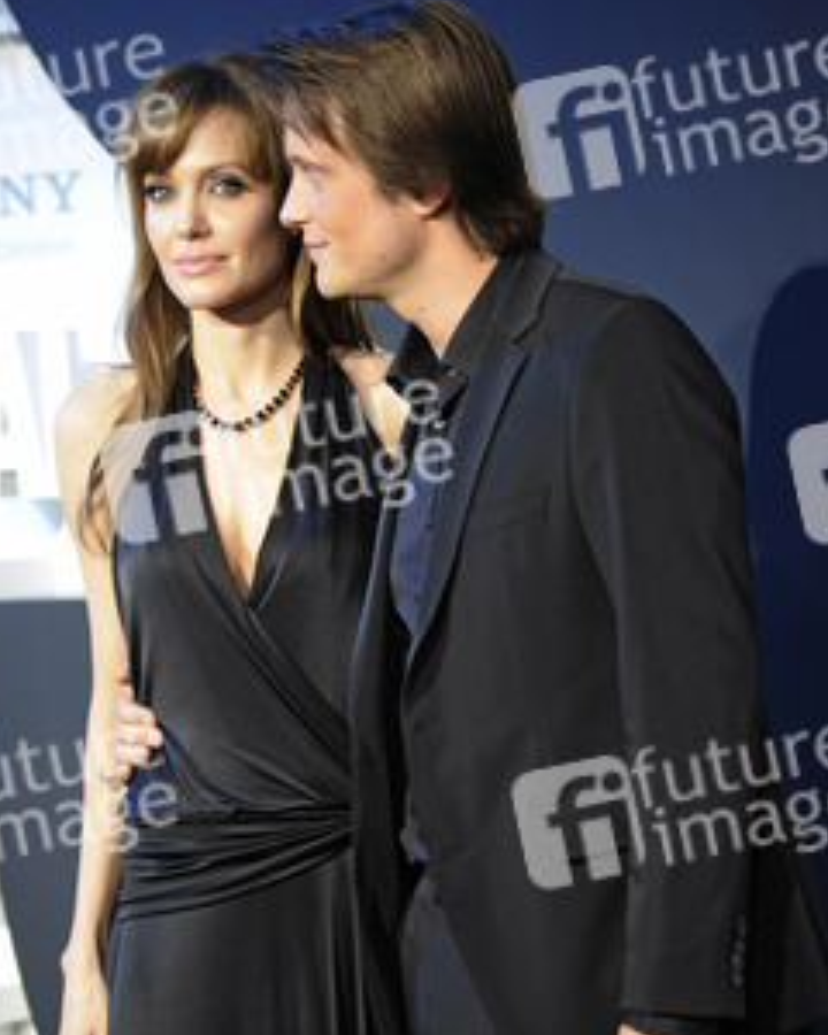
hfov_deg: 7.5
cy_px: 635
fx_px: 6310
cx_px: 376
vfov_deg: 9.4
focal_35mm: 206
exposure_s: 1/125
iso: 1250
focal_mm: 165
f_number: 5
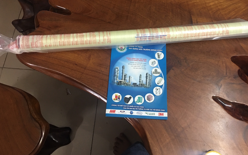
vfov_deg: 35.1
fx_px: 243
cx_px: 137
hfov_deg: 53.9
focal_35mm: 36
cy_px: 54
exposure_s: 1/10
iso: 100
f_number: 2.2
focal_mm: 4.15
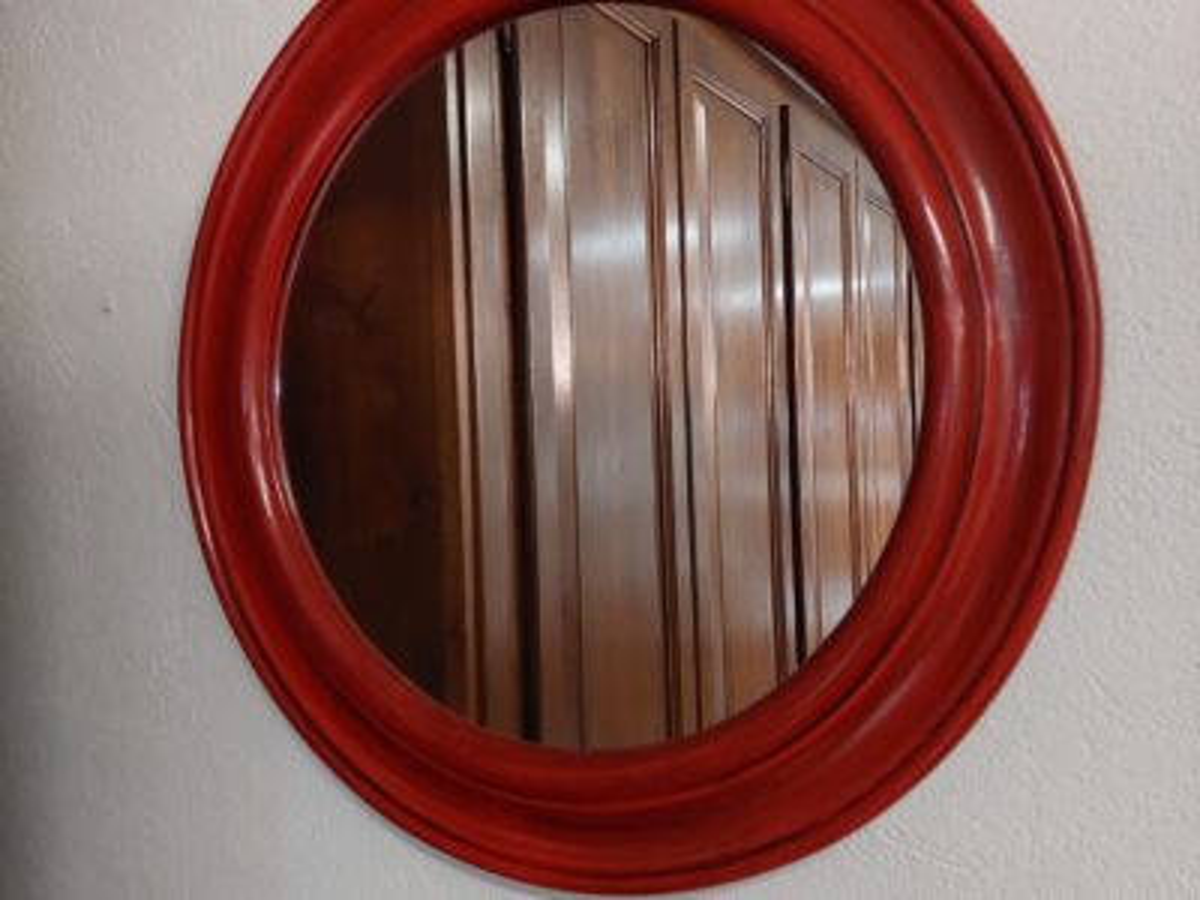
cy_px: 450
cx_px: 600
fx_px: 832
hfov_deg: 71.6
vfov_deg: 56.8
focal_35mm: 24
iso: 1000
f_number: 1.8
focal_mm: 5.23
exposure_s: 1/25
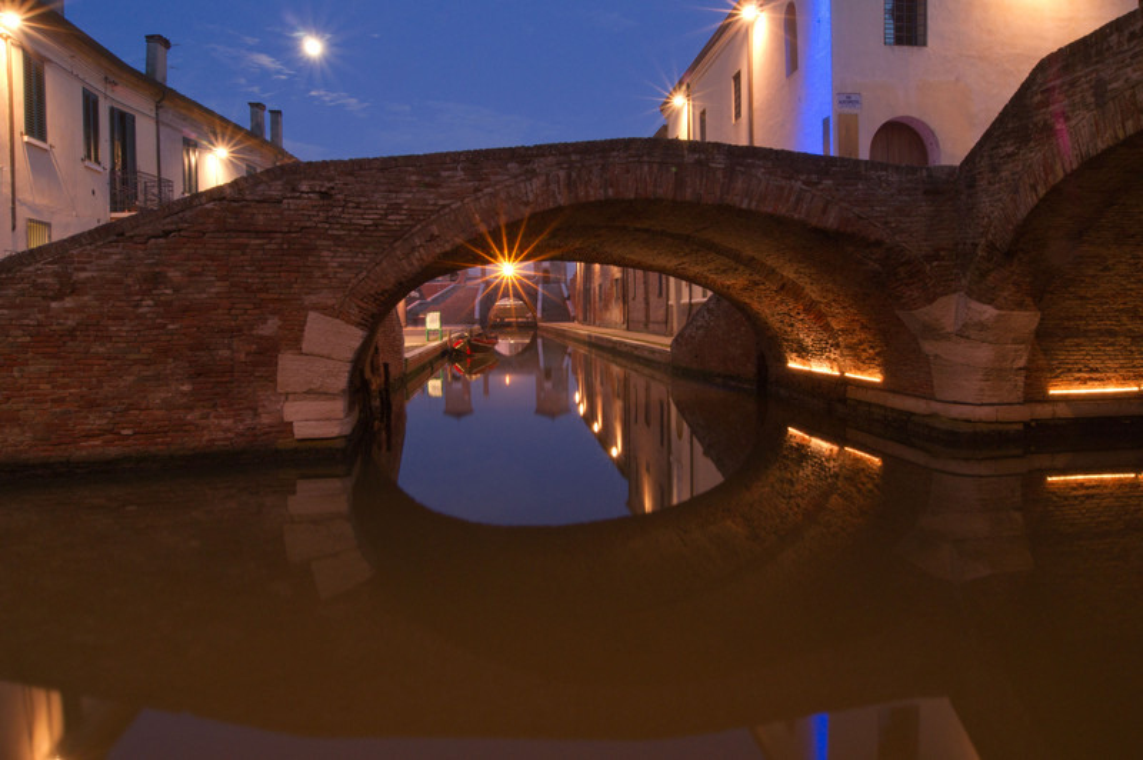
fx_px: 857
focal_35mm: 27
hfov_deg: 67.4
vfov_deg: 47.9
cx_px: 572
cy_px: 380
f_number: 22
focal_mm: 18
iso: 200
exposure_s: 13
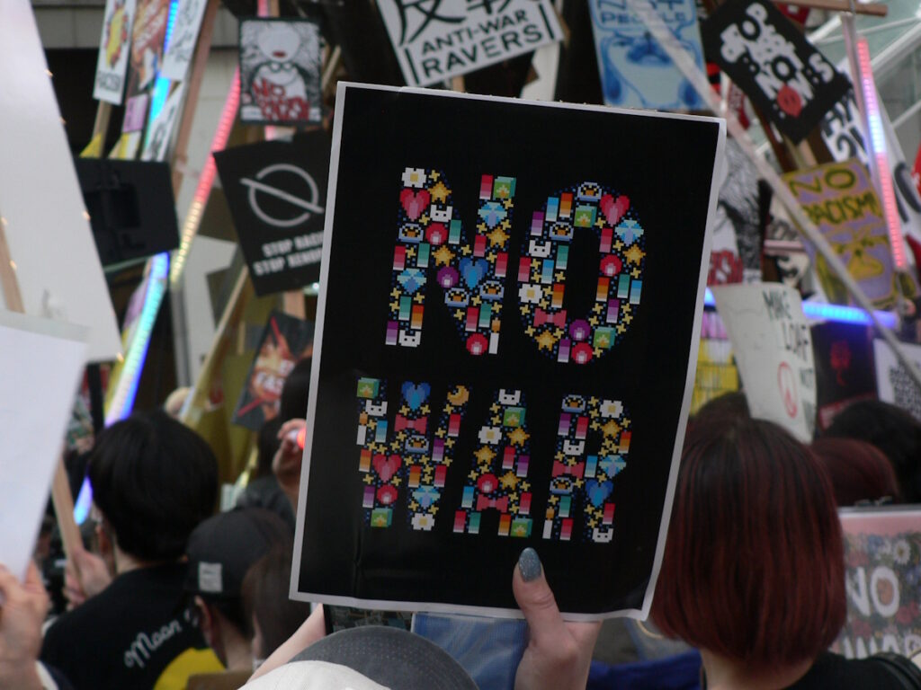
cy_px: 345
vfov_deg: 18.7
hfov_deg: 24.7
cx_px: 460
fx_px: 2102
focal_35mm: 79
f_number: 3.2
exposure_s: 1/50
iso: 100
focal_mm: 13.1
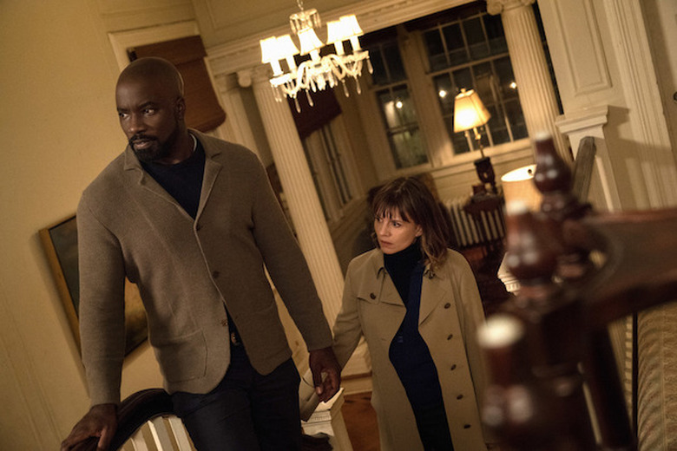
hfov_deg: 40.3
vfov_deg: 27.5
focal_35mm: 49
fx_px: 921
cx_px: 338
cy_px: 226
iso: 6400
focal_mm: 49
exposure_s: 1/125
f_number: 3.5
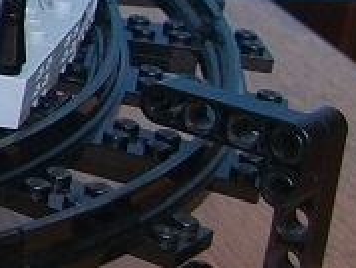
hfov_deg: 9.0
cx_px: -646
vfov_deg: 7.9
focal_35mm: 185
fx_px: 1904
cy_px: -71
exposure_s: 1/69.5
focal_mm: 5.7
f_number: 2.9
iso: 80
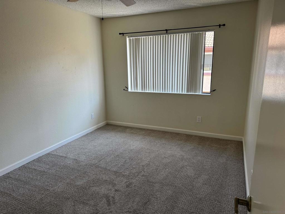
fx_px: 198
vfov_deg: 56.8
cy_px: 107
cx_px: 142
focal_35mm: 24
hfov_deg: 71.6
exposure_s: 1/121
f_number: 1.78
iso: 160
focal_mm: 6.76
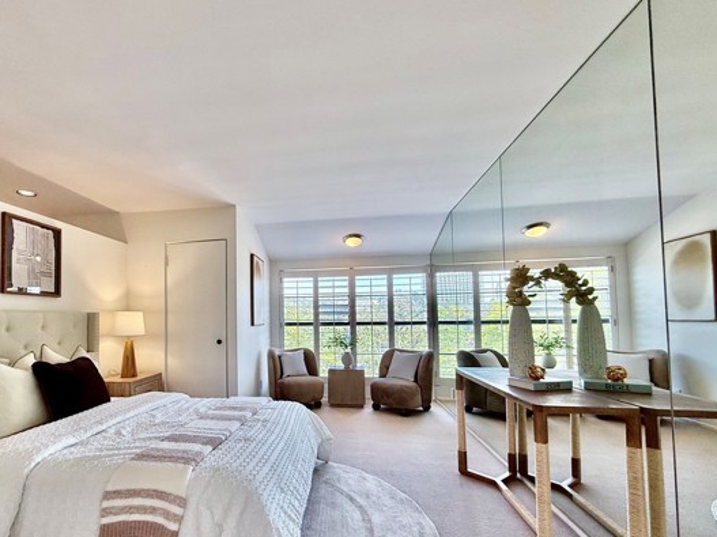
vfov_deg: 74.3
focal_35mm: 17
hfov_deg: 89.8
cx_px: 284
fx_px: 352
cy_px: 306
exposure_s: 1/138
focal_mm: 2.22
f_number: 2.2
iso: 64
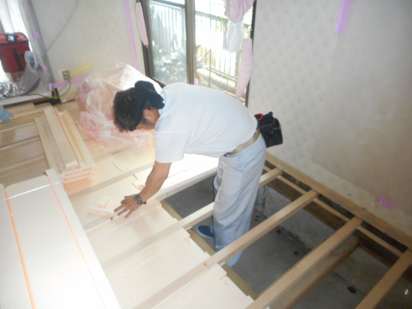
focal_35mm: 25
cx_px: 206
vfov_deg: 54.9
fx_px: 298
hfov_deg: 69.4
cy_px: 154
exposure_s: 1/25
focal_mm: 4.5
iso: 450
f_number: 3.7
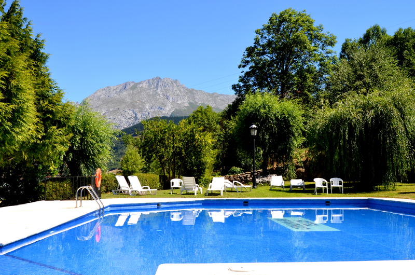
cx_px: 208
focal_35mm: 42
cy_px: 138
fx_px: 483
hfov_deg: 46.5
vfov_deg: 31.8
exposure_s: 1/200
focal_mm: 28
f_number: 10
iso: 100
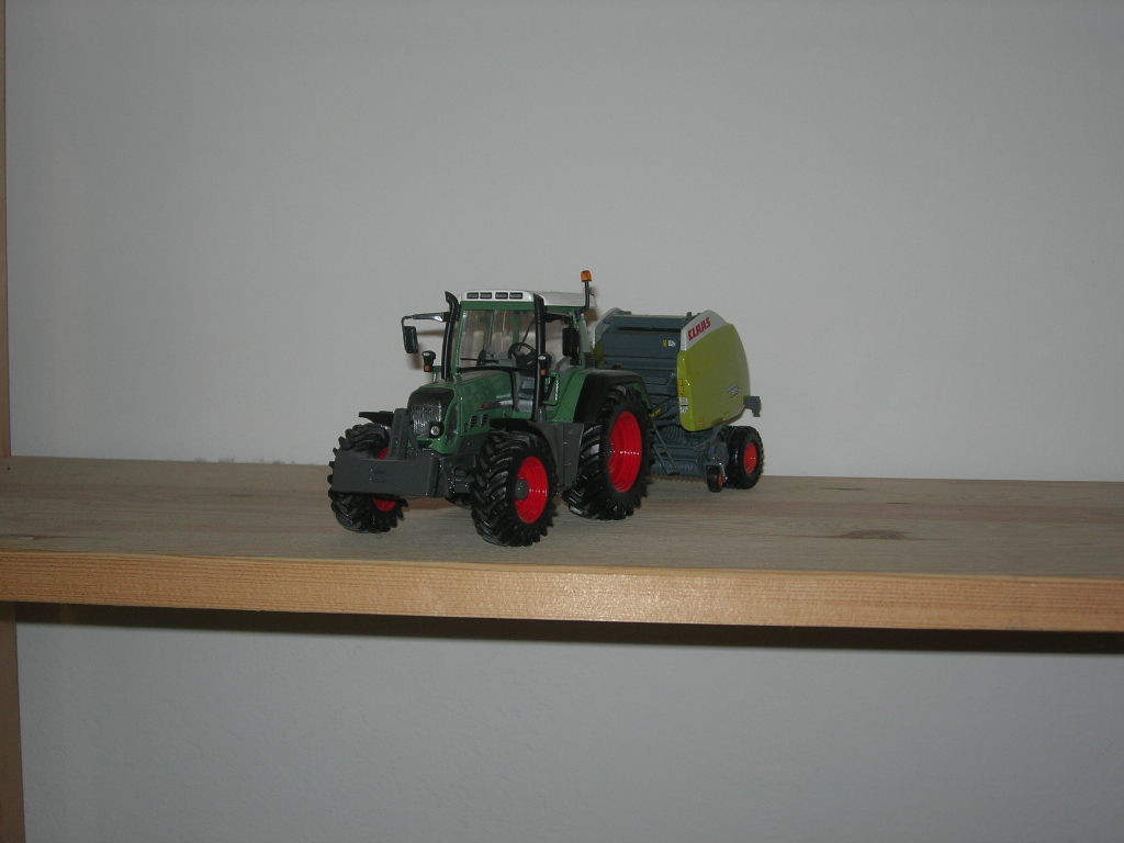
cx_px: 562
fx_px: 1656
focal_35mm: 51
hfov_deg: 37.5
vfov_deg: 28.6
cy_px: 422
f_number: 3.2
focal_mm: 10.6
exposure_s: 1/60.1
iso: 64
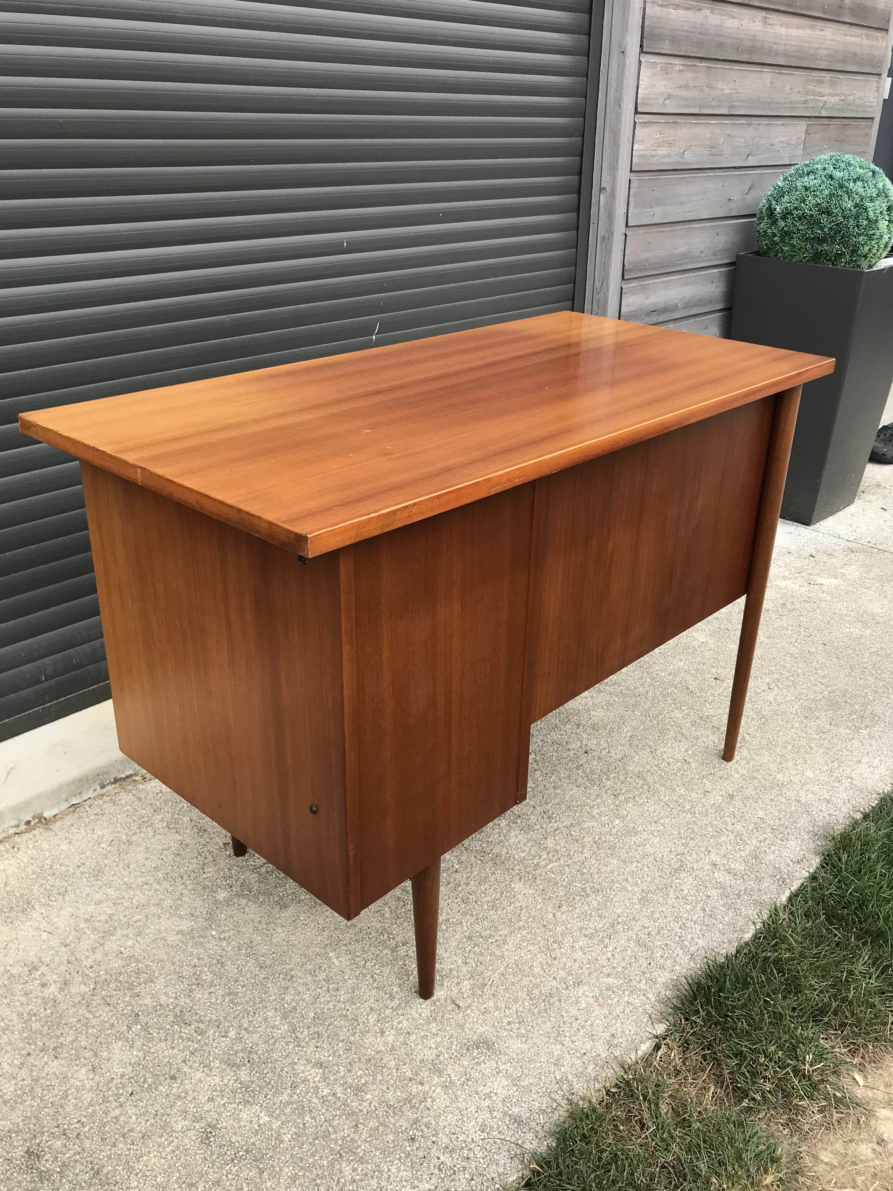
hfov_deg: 48.2
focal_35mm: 29
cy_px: 612
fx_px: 997
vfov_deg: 61.6
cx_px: 457
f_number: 1.8
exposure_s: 1/754
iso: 20
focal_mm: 3.99
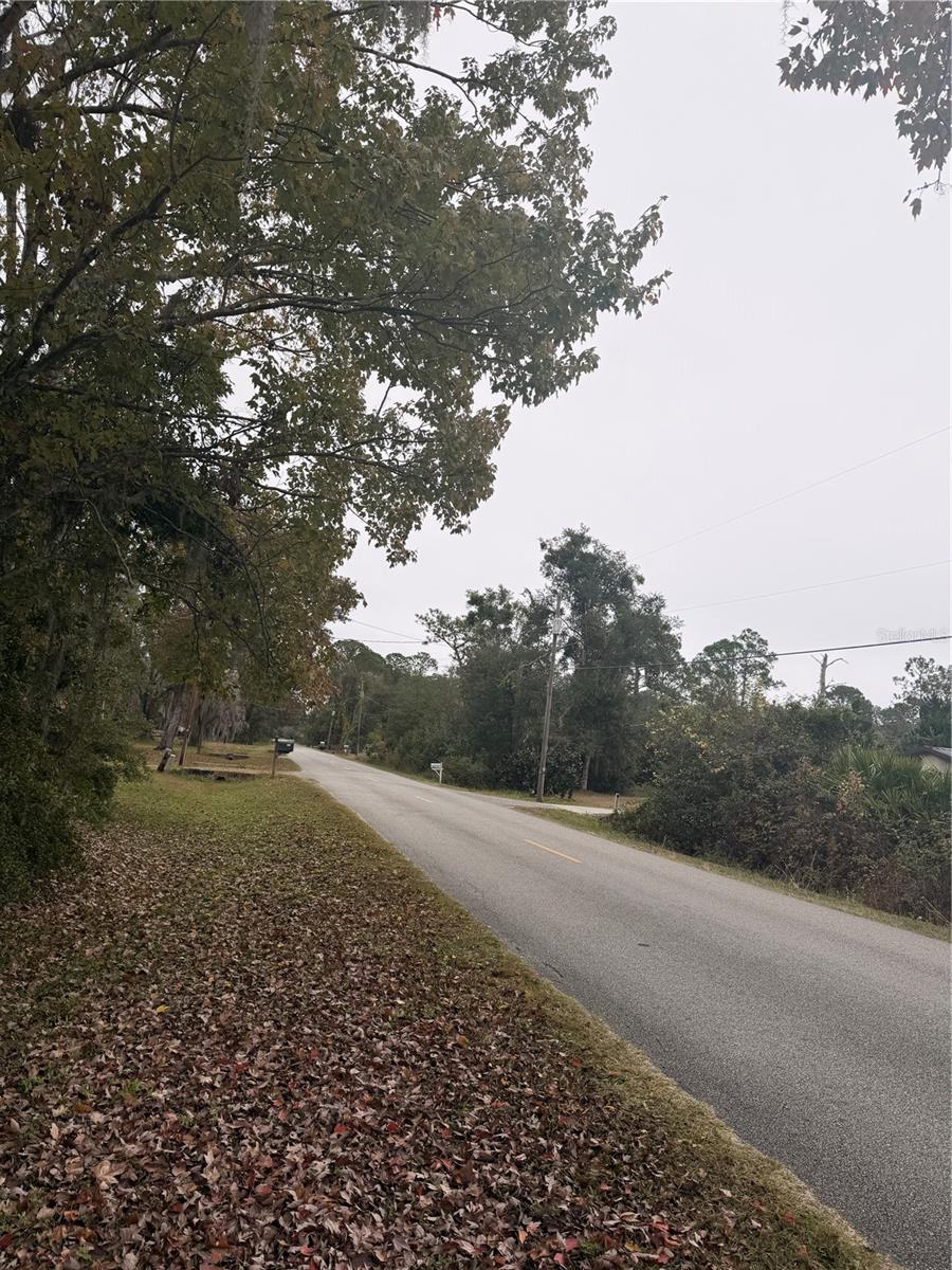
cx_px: 476
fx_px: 880
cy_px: 635
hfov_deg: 56.8
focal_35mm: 24
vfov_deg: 71.6
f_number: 1.78
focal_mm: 6.76
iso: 80
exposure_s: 1/1337
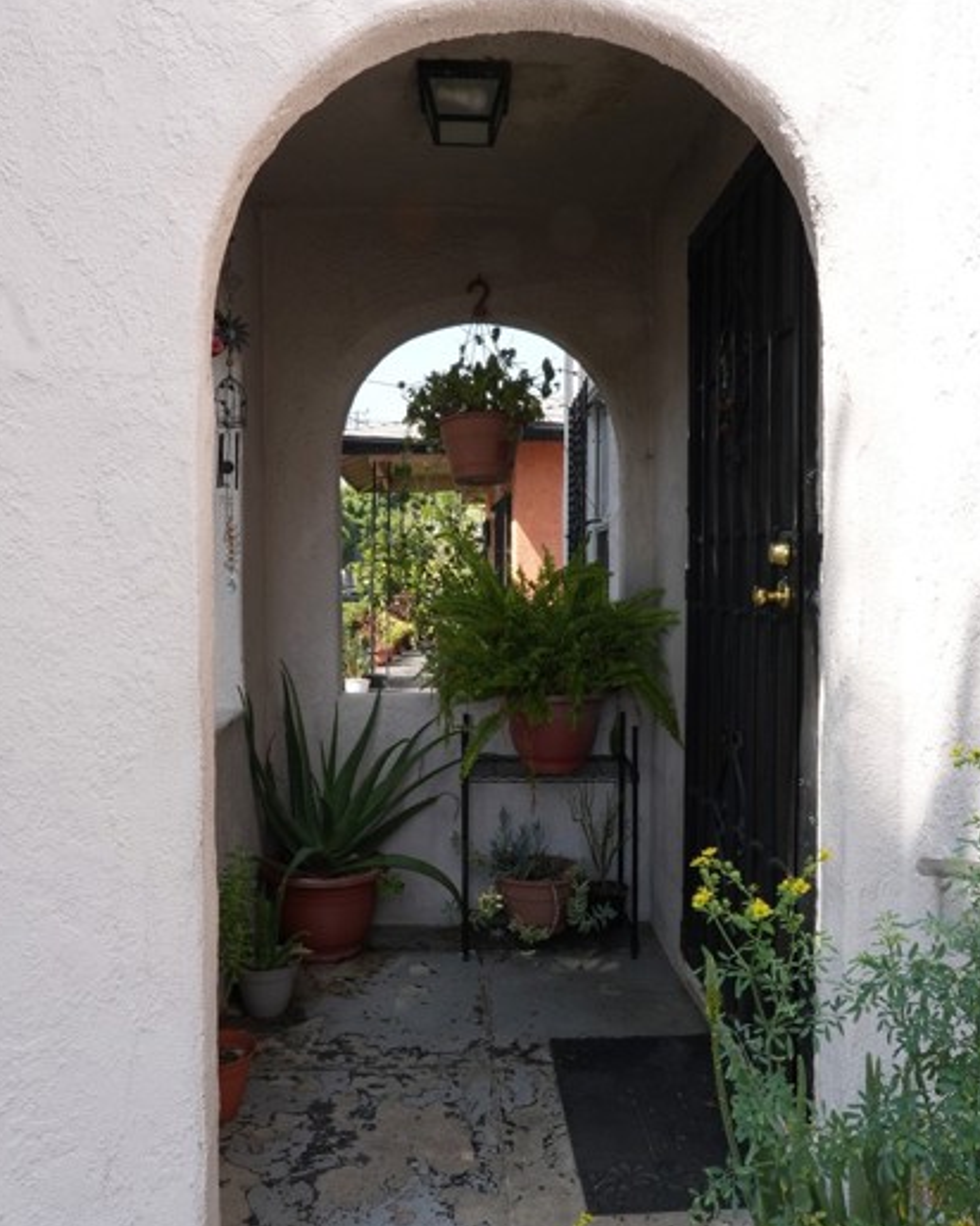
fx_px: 1015
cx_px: 491
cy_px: 598
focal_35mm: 28
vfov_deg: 62.2
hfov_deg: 51.5
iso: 250
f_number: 14
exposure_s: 1/60.1
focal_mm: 16
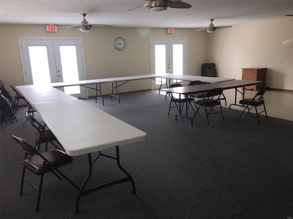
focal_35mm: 29
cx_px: 146
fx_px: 245
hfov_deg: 61.7
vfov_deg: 48.2
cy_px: 110
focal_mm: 4.15
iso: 25
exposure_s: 1/40
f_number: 2.2
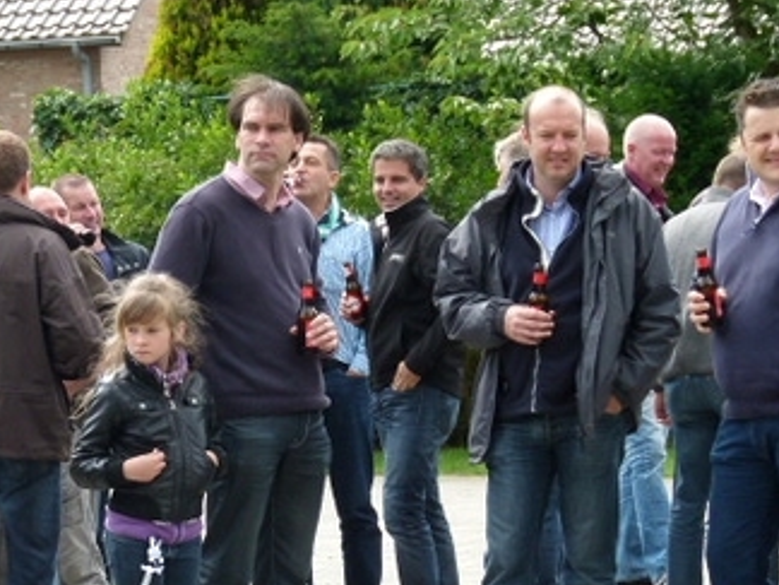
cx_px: 96
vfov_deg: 6.8
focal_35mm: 217
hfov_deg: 9.1
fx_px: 4883
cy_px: 496
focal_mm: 21.1
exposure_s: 1/160
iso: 100
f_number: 4
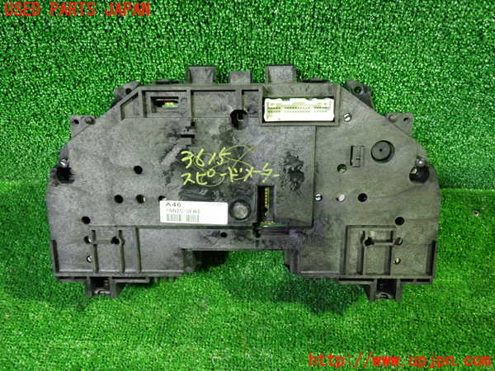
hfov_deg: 60.0
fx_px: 429
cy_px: 186
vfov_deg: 46.8
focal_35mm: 30
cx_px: 248
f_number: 2.3
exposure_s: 1/30
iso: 800
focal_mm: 5.4
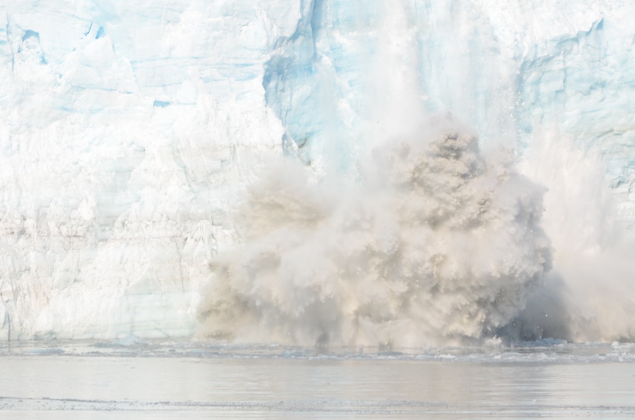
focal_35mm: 495
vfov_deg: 2.8
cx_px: 375
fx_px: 8711
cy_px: 101
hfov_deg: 4.2
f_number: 6.3
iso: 125
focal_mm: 200
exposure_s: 1/1000
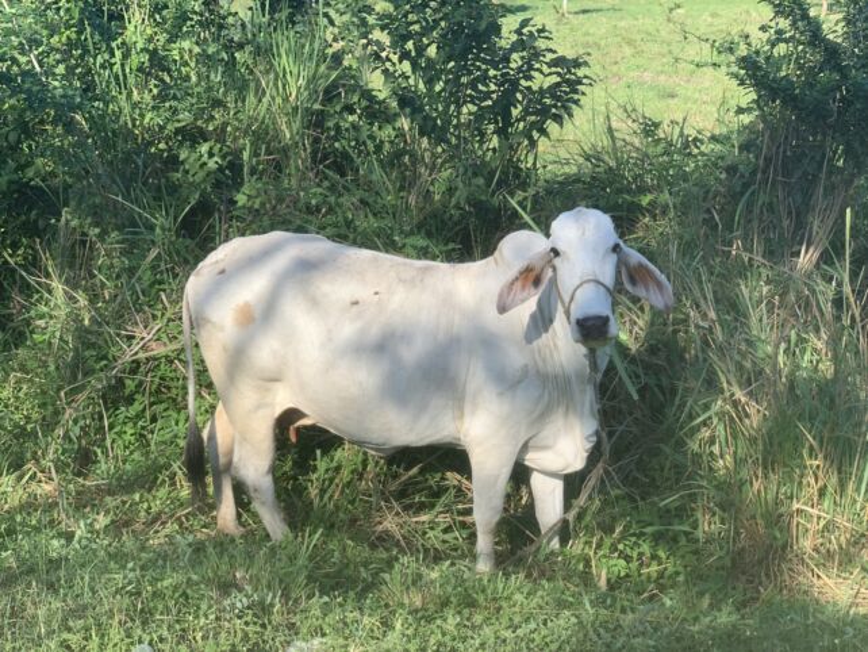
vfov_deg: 28.1
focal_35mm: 52
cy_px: 326
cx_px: 434
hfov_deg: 36.8
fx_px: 1304
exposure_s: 1/600
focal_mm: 6
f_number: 2.4
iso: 16
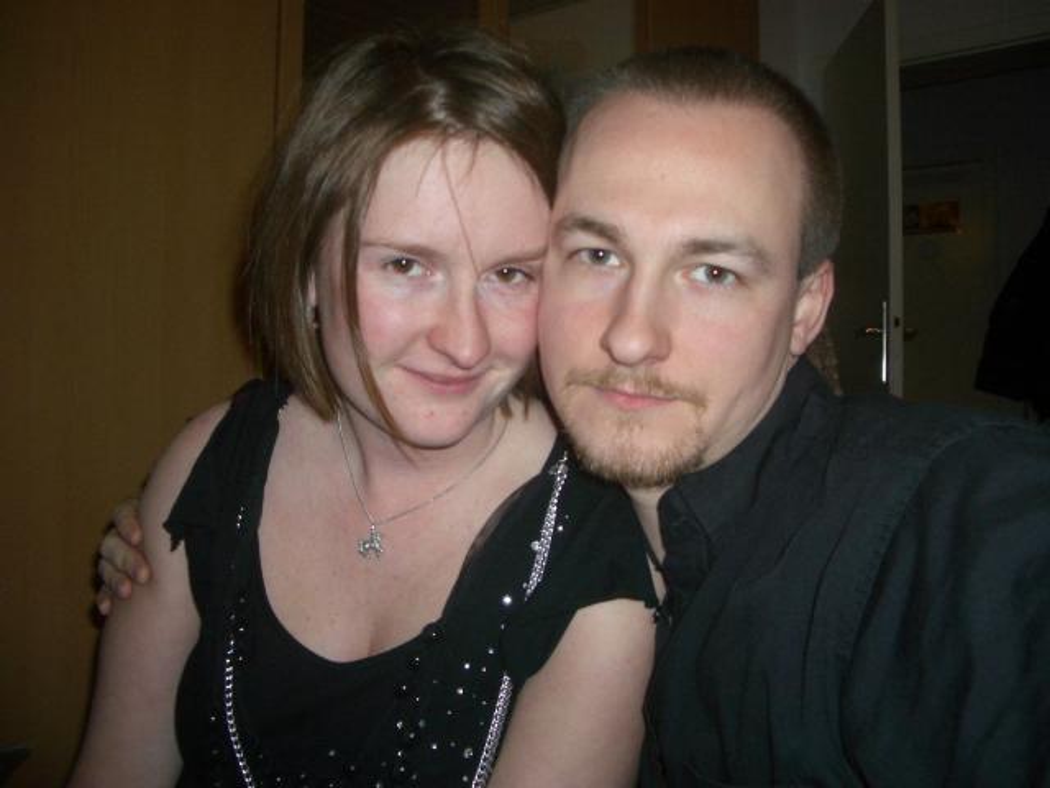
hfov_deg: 52.6
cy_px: 394
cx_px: 525
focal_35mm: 35
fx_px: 1062
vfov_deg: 40.7
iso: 100
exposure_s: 1/60
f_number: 2.6
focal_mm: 5.8
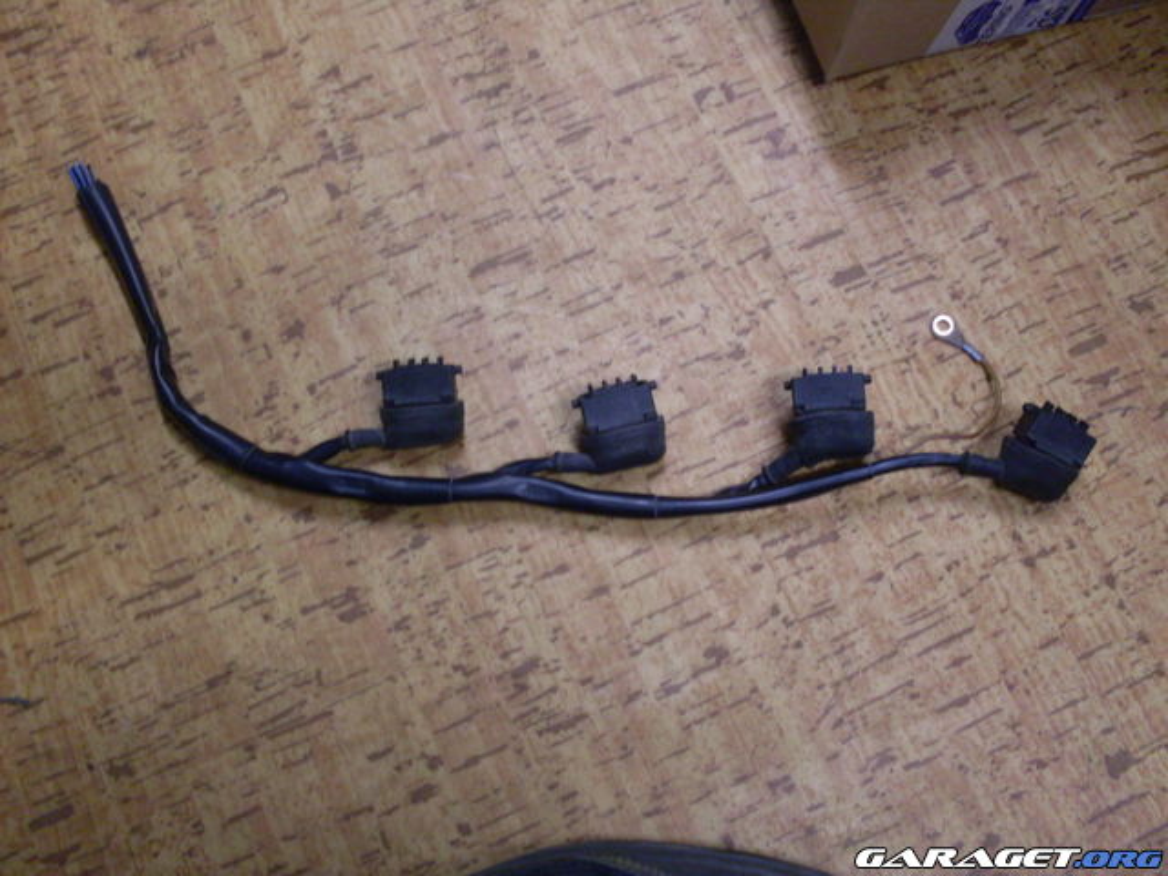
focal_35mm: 38
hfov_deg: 49.0
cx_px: 584
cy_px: 438
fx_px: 1282
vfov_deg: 37.7
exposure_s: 1/10
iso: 200
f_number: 2.8
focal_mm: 6.3
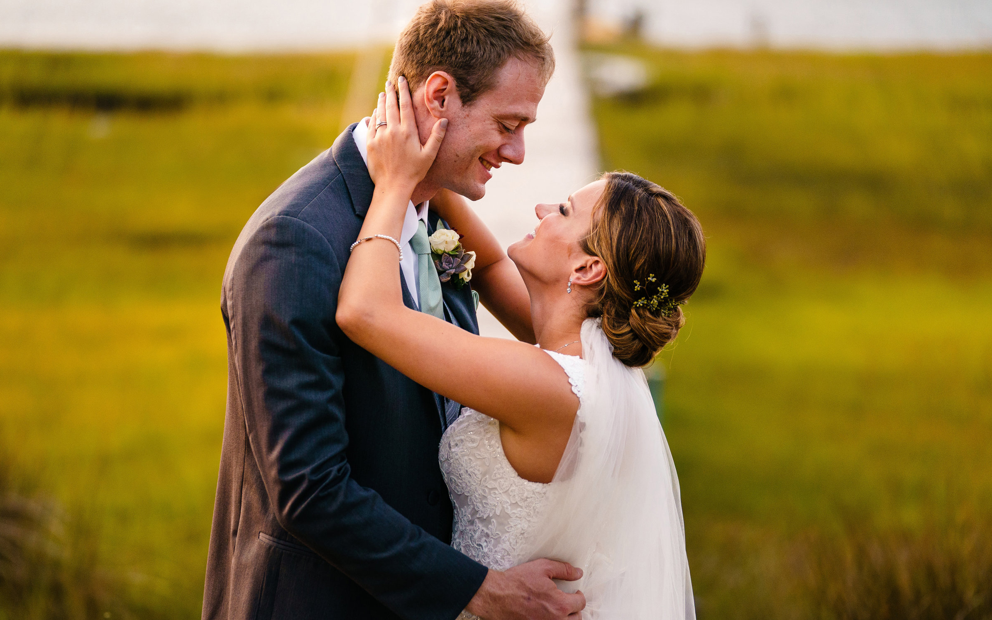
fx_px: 3920
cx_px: 484
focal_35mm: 145
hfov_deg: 14.4
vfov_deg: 9.0
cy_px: 345
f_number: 2.8
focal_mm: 136
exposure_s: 1/500
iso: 1000
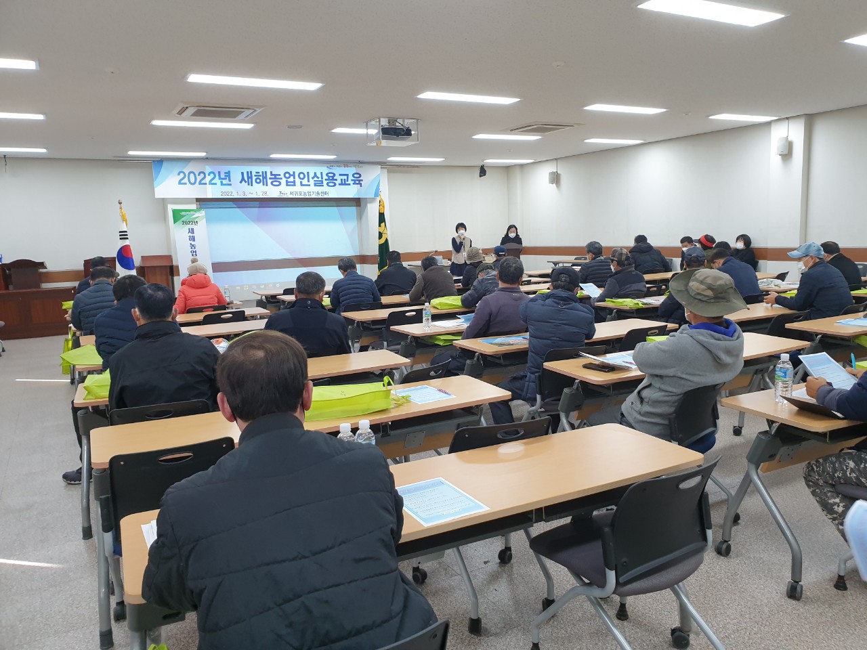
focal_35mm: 26
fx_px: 651
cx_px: 434
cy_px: 325
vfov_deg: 53.1
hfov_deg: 67.3
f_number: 2.4
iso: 125
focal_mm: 4.3
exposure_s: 1/60.2
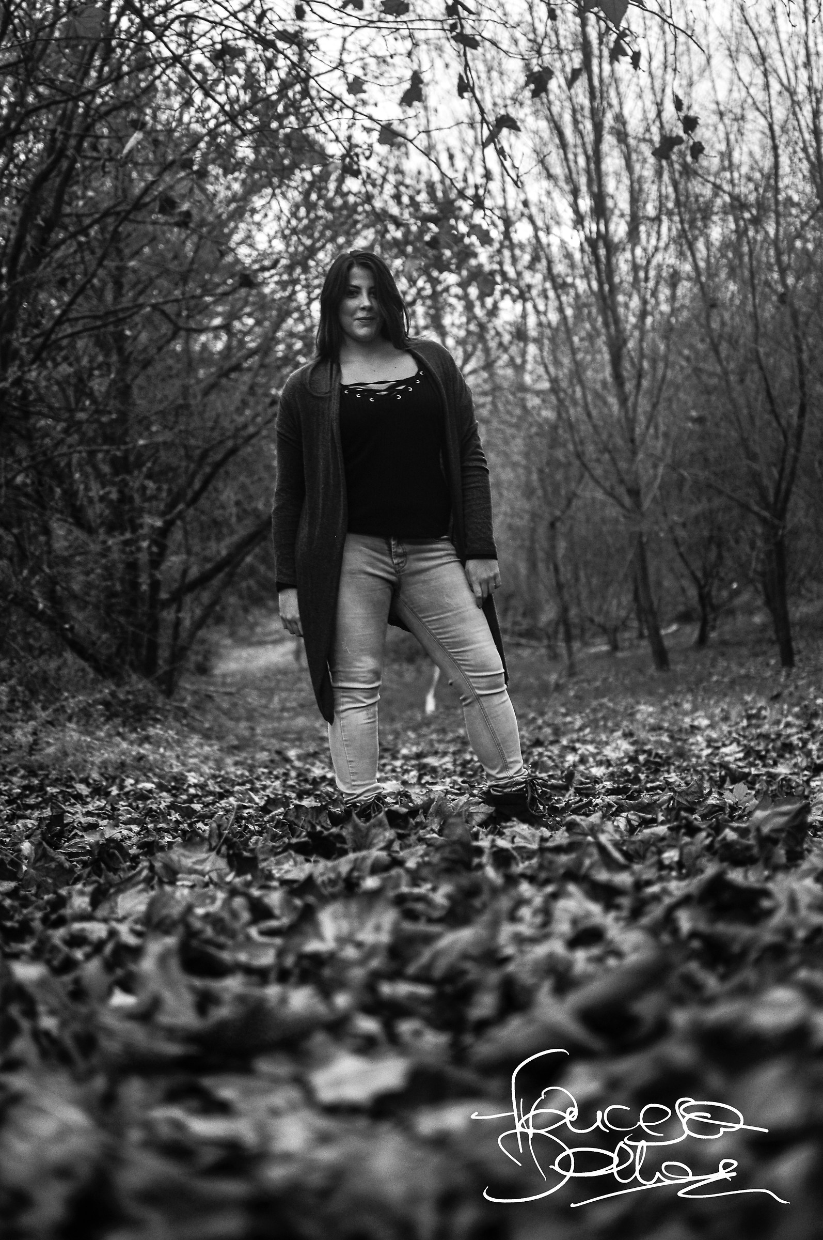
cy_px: 620
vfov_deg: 37.9
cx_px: 412
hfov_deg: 25.7
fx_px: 1805
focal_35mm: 52
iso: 200
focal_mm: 35
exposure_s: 1/30
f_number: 1.8
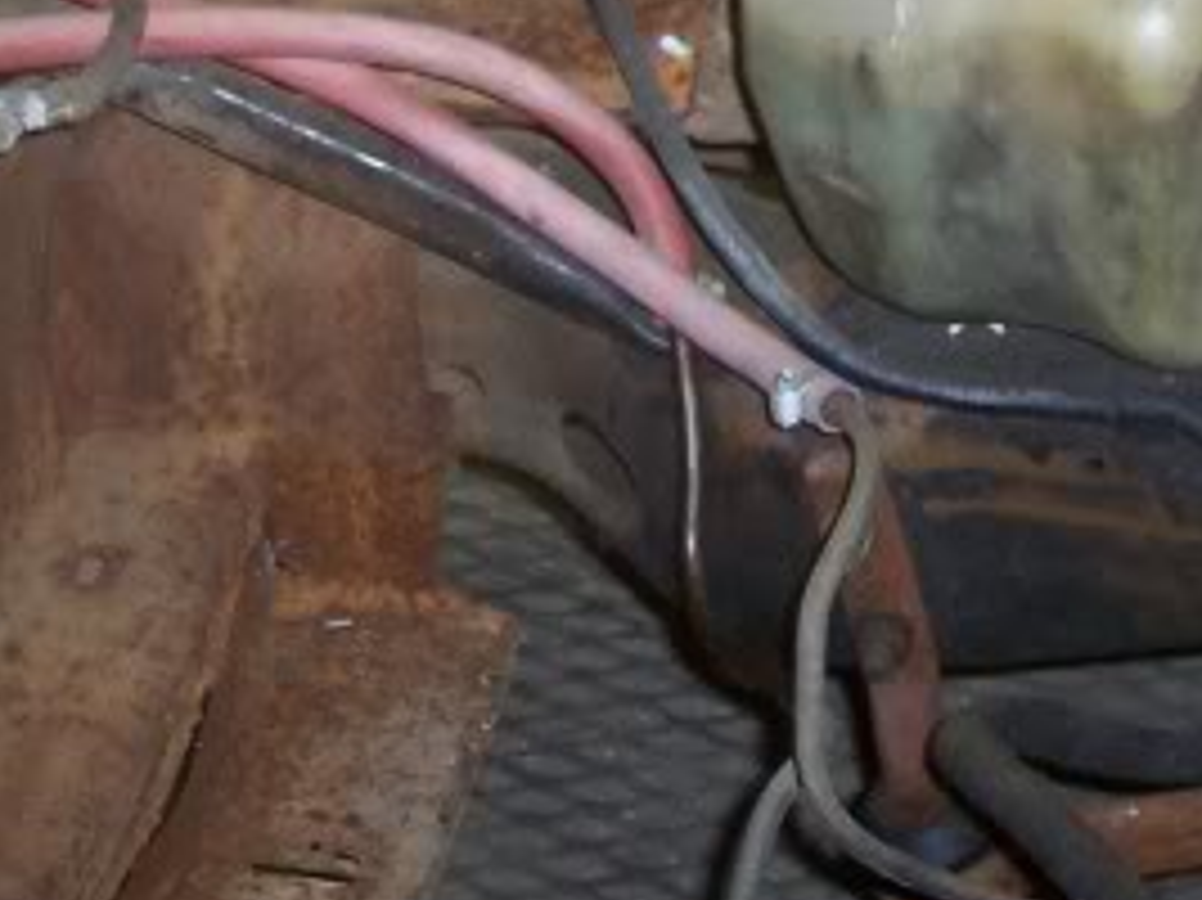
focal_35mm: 114
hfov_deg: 16.9
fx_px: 3957
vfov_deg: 12.7
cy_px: -128
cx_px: 1211
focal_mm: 8
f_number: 2.8
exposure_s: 1/30
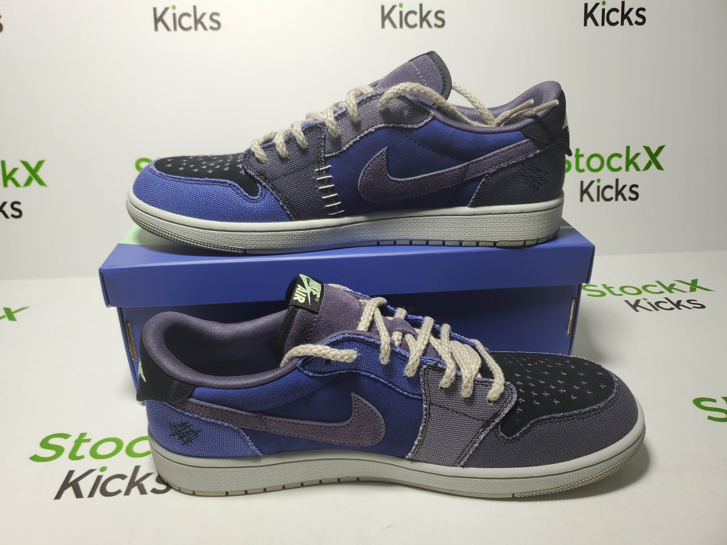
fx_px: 546
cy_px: 272
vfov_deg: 53.1
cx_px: 364
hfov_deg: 67.3
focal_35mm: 26
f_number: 1.5
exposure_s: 1/410
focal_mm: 4.3
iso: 50
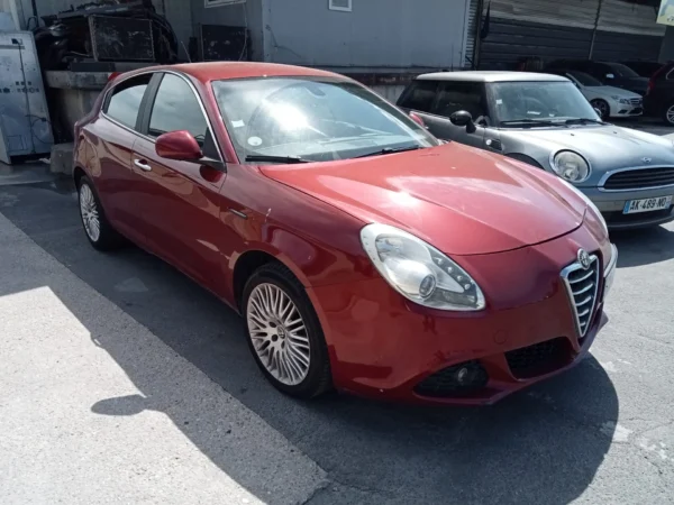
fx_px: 545
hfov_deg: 63.4
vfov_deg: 49.7
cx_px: 337
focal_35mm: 28
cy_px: 252
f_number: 2.2
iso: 100
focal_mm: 3.46
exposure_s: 1/895
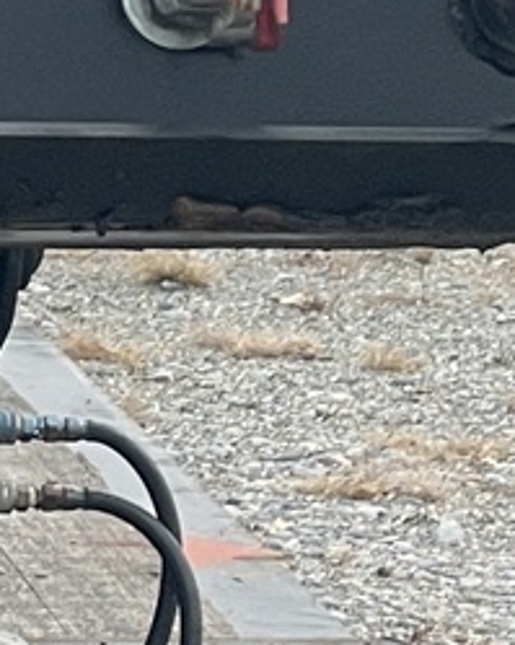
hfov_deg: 4.6
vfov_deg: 5.9
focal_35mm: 329
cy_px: 192
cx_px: -749
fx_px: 6272
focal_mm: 6
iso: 25
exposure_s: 1/259
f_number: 2
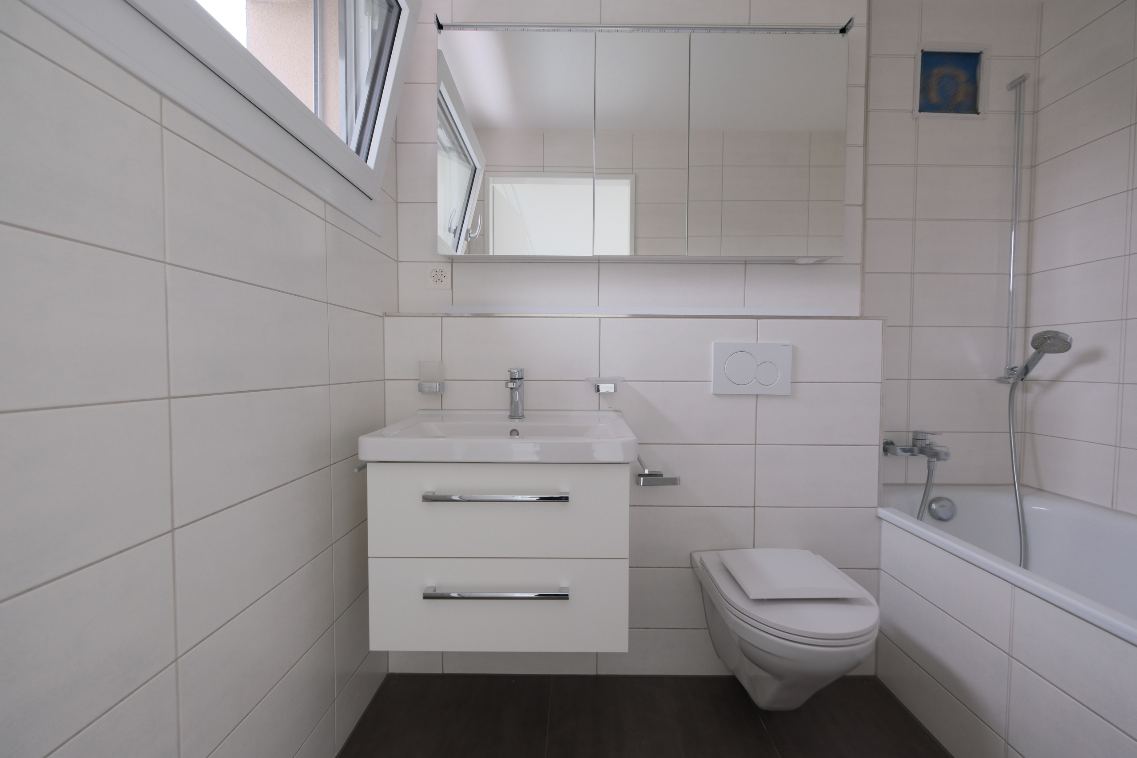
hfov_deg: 100.4
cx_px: 568
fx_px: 474
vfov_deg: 77.3
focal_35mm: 15
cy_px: 379
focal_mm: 10
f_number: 4
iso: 320
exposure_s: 1/15
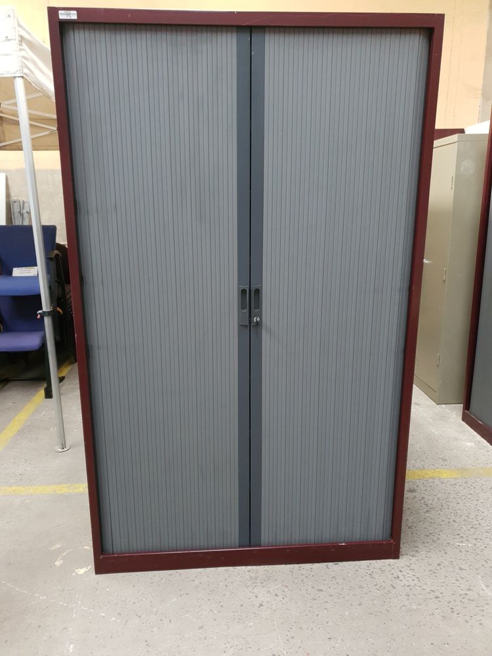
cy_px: 328
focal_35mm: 26
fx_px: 493
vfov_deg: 67.3
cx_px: 246
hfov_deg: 53.1
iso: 200
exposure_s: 1/25
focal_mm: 4.3
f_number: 1.5
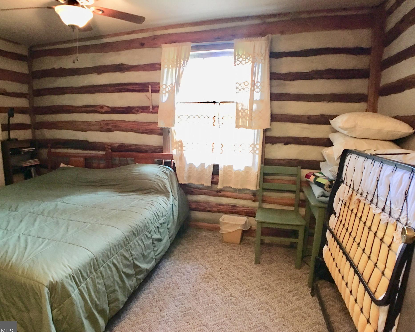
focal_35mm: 31
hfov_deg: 57.1
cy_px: 169
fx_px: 381
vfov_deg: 47.1
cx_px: 189
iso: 100
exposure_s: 1/10
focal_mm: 4.15
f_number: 2.2
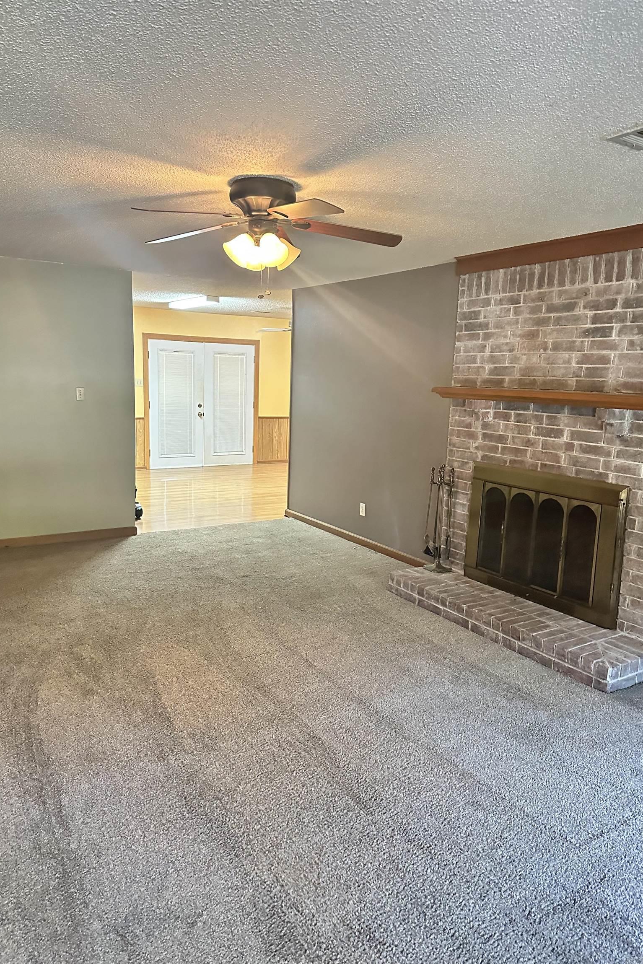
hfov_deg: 51.3
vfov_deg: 71.5
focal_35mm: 25
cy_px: 482
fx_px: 670
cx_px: 305
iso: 800
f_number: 1.78
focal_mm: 6.86
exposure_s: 1/60
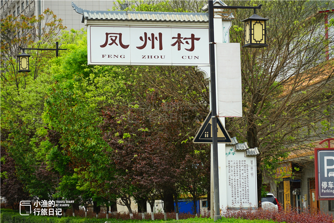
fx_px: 1308
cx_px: 167
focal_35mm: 141
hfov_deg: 14.6
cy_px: 112
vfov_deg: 9.7
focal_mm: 141
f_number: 6.3
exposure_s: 1/160
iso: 160
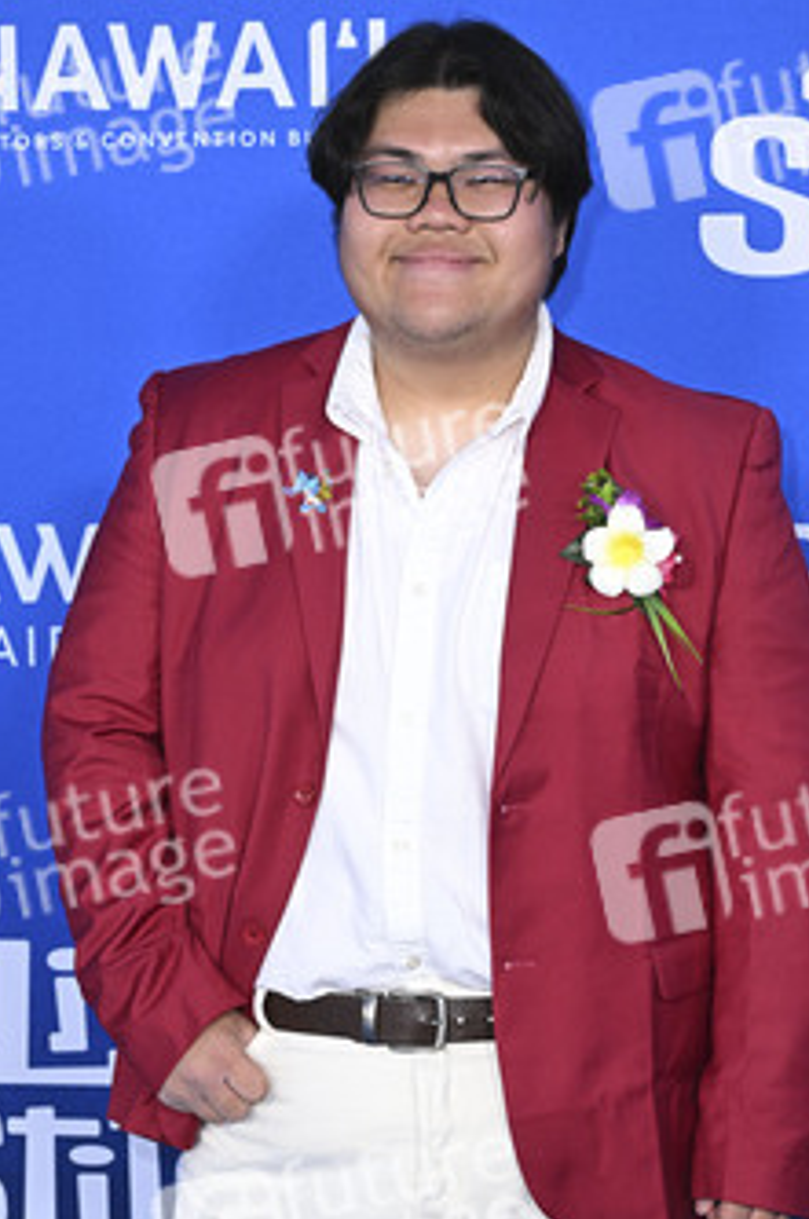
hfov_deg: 15.3
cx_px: 447
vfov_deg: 22.9
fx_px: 3009
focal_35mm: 89
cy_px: 674
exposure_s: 1/200
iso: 1600
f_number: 6.3
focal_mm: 74
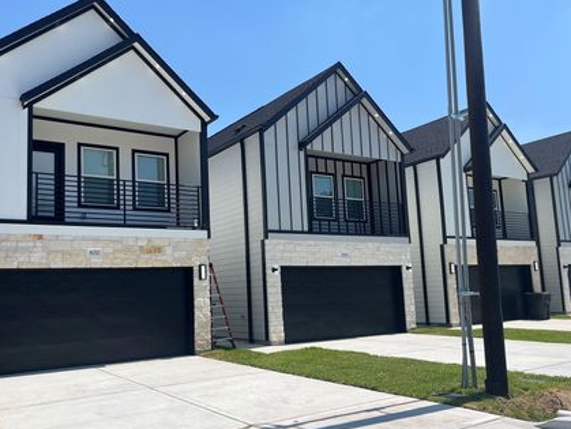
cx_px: 259
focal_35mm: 31
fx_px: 512
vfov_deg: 45.5
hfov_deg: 58.2
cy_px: 225
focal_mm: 5.1
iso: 50
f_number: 1.6
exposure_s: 1/5076
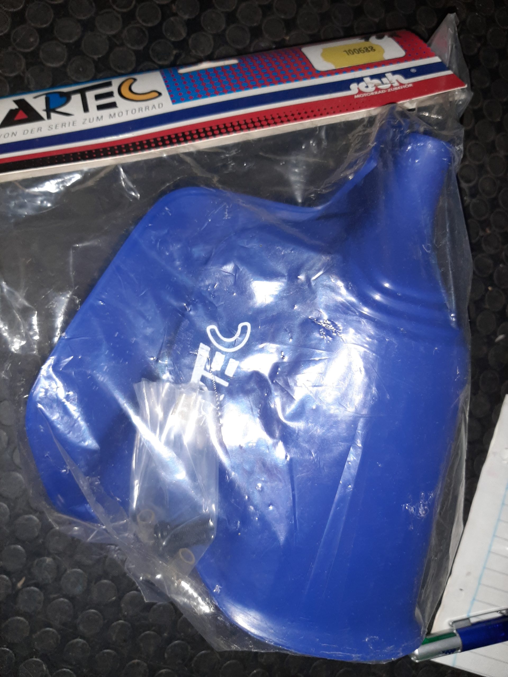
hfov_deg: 53.1
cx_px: 254
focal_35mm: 26
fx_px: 509
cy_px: 338
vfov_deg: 67.3
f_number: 1.7
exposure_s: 1/17
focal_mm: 3.93
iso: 1000
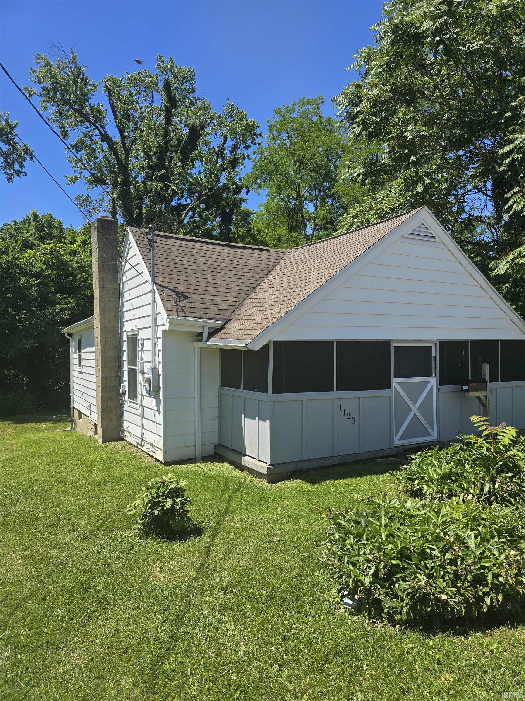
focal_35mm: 23
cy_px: 350
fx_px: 465
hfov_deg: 58.9
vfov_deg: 73.9
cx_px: 262
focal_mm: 6.3
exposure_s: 1/643
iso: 12
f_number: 1.7
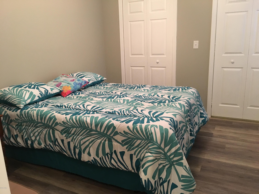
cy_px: 97
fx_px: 217
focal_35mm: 29
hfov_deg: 61.7
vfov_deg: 48.2
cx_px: 130
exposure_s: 1/20
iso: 200
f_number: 2.2
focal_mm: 4.15
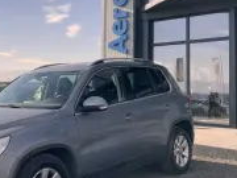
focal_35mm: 48
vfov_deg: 30.2
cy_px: 75
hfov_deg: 37.6
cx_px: 34
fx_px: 329
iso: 80
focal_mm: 6.76
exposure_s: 1/1721
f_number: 1.78
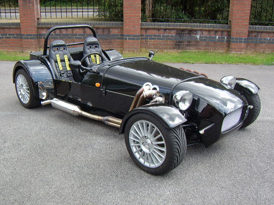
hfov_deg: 58.4
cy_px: 102
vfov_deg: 45.4
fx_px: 245
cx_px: 137
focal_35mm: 31
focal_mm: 8.13
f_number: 4
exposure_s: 1/104
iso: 50
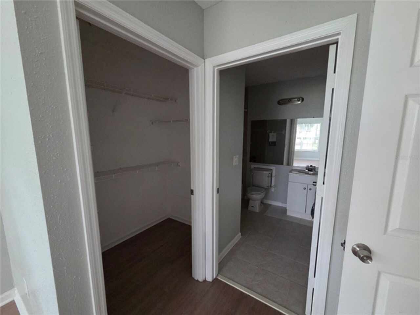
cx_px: 210
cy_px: 158
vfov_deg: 89.9
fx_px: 158
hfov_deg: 106.2
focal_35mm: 13
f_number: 2.2
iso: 640
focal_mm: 2.2
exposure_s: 1/100
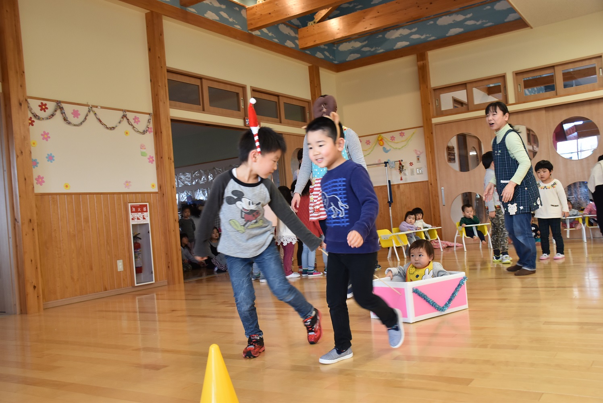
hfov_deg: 55.1
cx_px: 302
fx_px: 578
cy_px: 202
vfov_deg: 38.4
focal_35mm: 34
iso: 560
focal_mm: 23
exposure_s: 1/60
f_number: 4
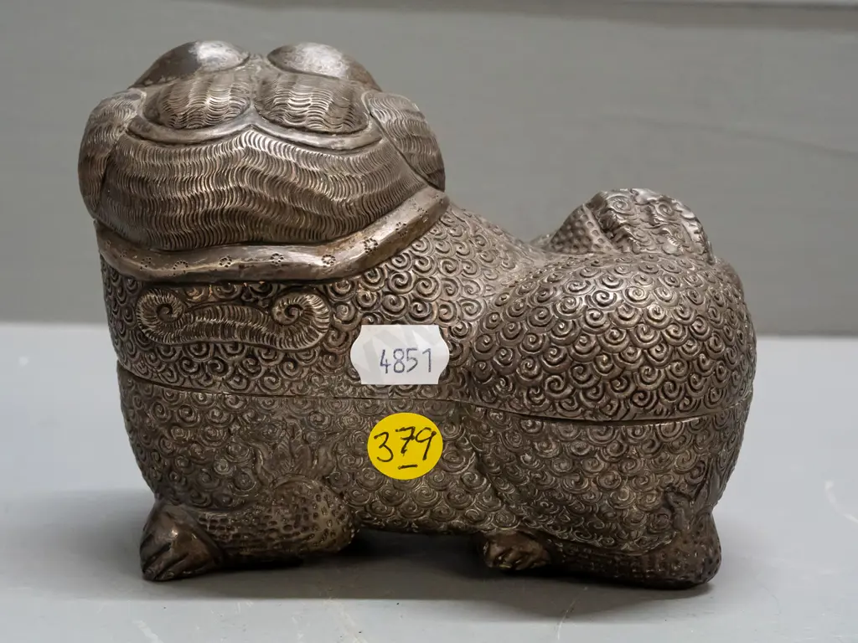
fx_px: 1239
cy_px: 322
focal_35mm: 50
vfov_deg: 29.1
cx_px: 429
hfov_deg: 38.2
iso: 3200
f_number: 5.6
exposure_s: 1/100
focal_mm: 25
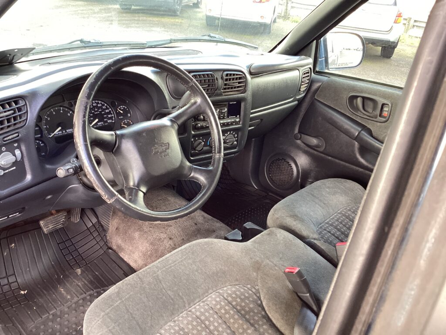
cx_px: 223
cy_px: 168
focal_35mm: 31
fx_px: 399
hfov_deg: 58.4
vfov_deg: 45.4
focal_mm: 3.3
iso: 125
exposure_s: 1/60
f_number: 2.4
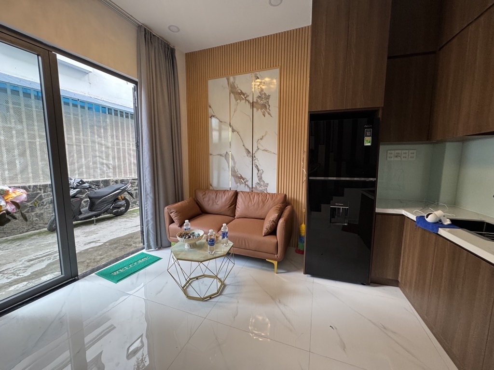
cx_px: 247
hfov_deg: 102.1
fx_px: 200
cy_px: 185
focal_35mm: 14
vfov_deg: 85.7
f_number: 2.2
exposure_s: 1/99
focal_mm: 2.22
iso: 250
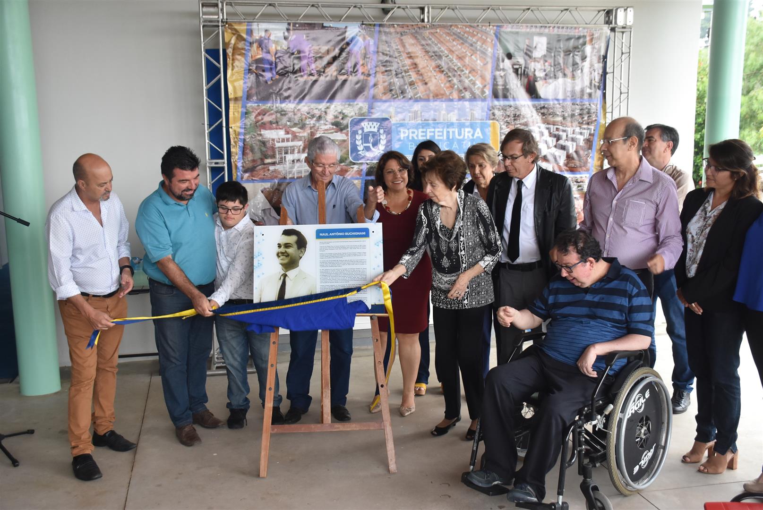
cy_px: 255
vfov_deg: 36.9
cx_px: 382
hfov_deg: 53.1
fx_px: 764
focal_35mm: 36
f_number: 5
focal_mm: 24
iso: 800
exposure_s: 1/100
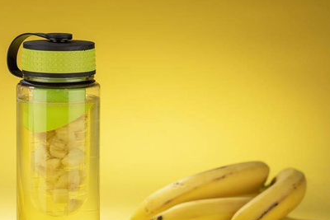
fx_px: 1751
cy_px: 157
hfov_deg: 10.8
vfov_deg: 7.2
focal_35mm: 191
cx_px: 134
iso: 100
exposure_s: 1/125
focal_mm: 85
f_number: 3.5
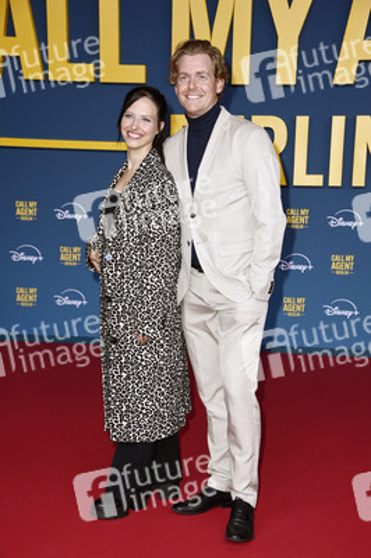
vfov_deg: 31.0
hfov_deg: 20.9
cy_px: 279
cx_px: 186
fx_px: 1006
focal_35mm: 65
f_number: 5.6
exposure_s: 1/250
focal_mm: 65
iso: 800
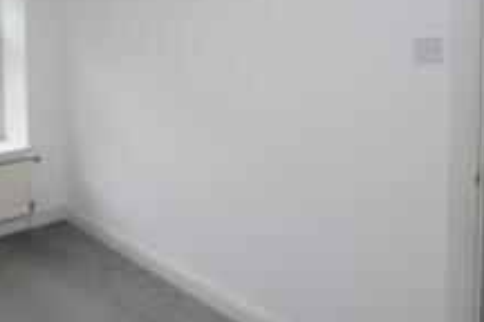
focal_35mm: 33
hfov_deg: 53.5
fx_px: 444
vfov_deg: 39.5
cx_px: 99
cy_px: 106
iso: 800
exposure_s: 1/160
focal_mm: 10
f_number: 4
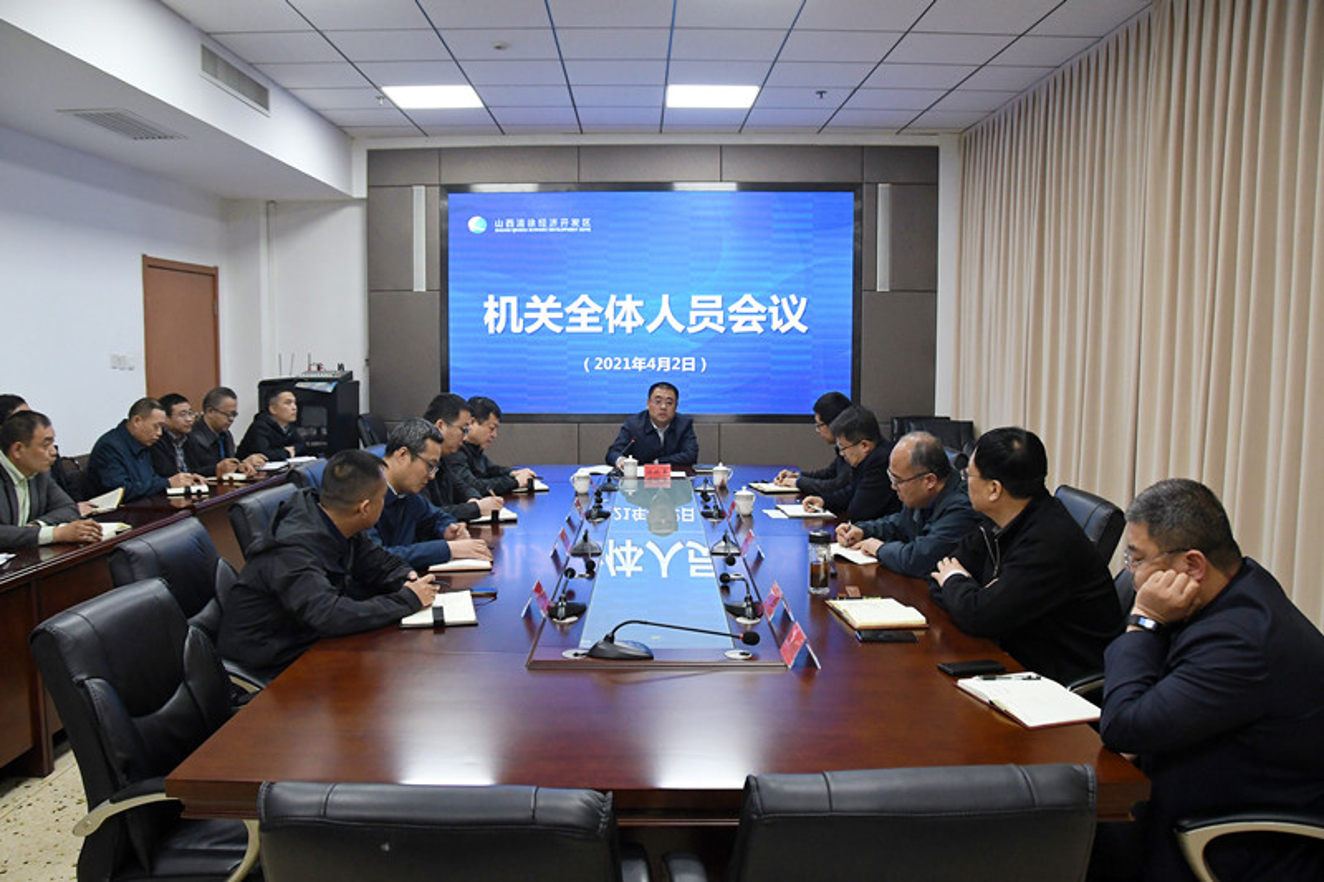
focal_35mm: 27
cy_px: 441
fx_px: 993
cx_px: 662
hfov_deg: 67.4
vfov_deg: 47.9
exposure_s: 1/125
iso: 2000
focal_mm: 18
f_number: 5.6
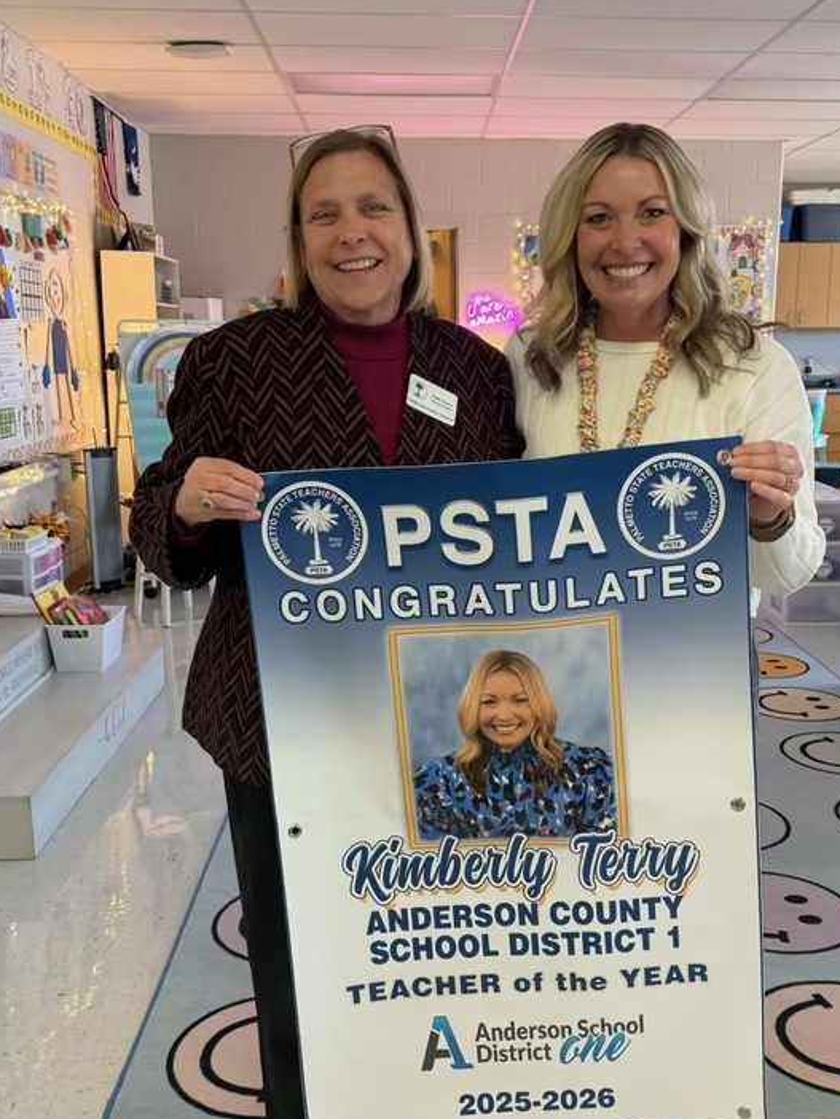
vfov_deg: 52.6
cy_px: 580
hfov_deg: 40.6
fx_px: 1132
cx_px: 478
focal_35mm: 35
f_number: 1.78
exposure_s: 1/60
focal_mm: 6.76
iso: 200
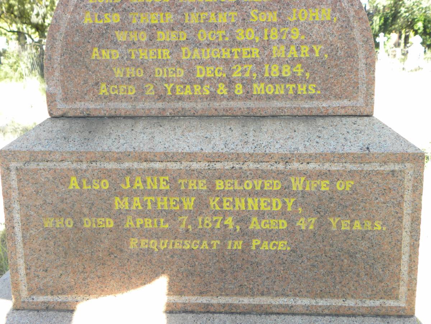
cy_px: 162
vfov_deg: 31.5
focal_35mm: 46
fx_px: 573
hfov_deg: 41.2
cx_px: 216
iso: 73
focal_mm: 8.2
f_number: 3.2
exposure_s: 1/59.8
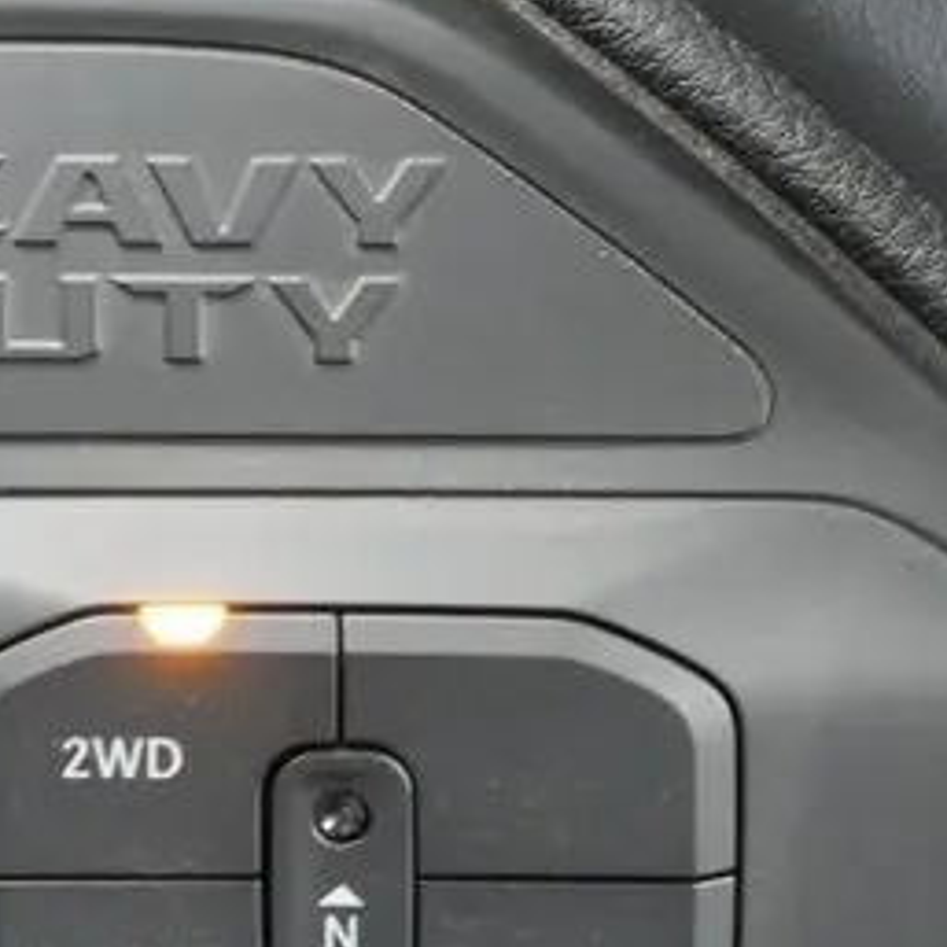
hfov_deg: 11.3
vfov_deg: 11.3
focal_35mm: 154
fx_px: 4766
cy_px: 602
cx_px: 368
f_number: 5.5
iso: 3200
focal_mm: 35
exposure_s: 1/20
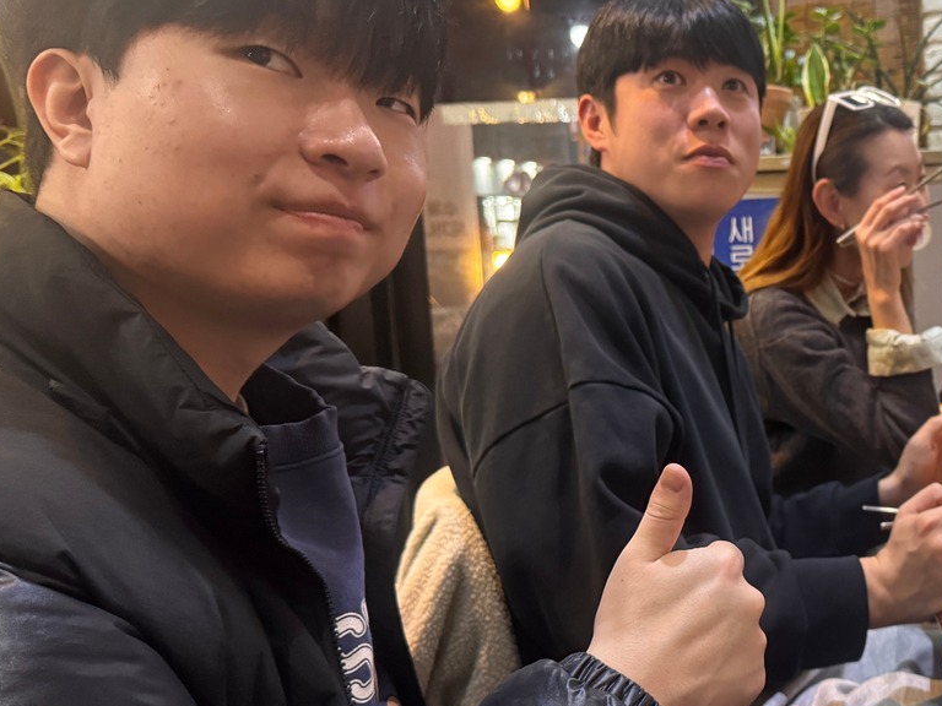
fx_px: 1225
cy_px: 357
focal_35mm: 45
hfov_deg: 39.0
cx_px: 857
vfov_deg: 32.2
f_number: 1.78
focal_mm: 6.76
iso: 500
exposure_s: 1/60
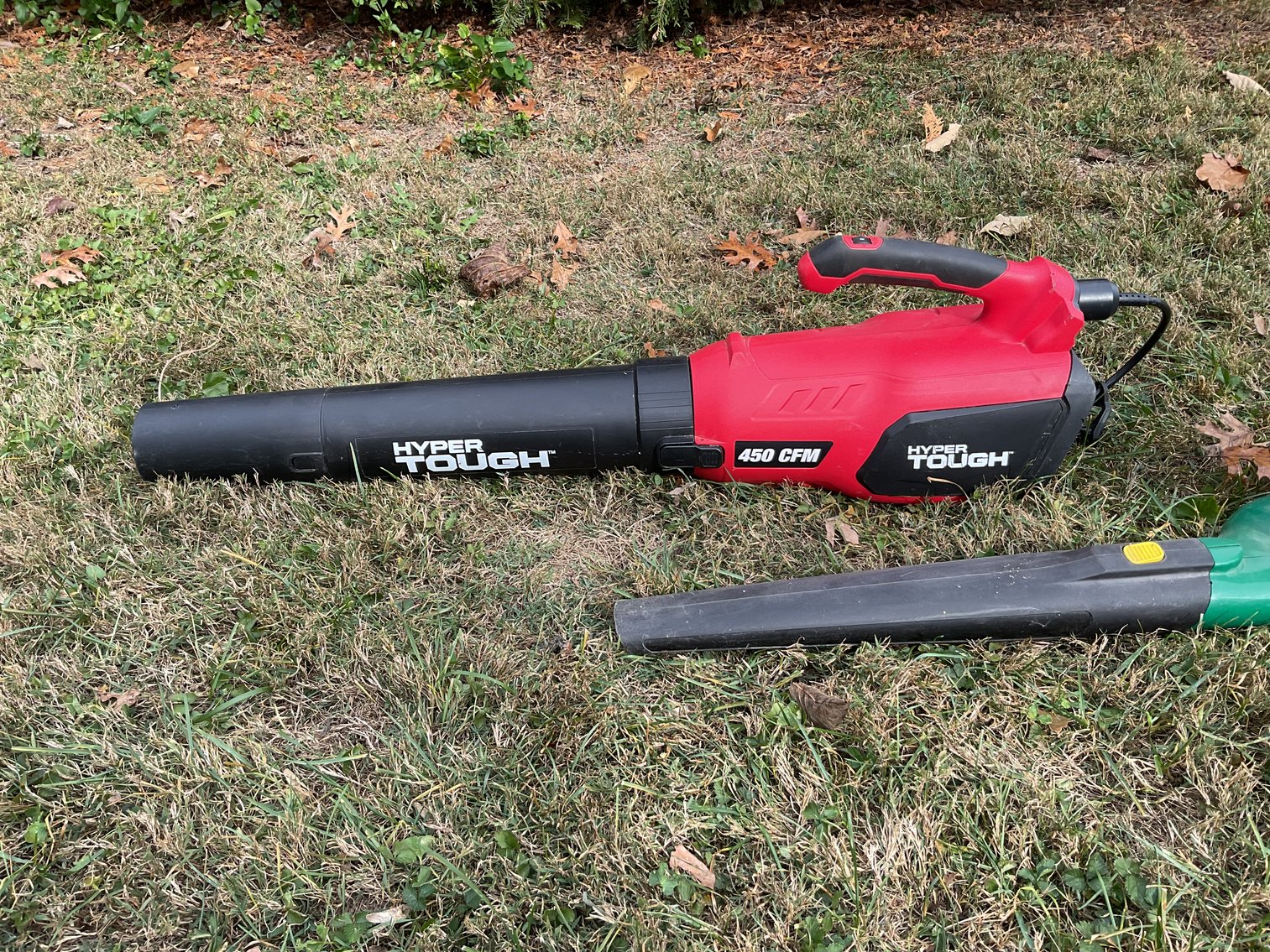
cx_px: 635
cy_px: 476
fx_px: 1064
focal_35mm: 29
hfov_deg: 61.7
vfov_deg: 48.2
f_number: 1.8
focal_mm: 3
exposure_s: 1/297
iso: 16
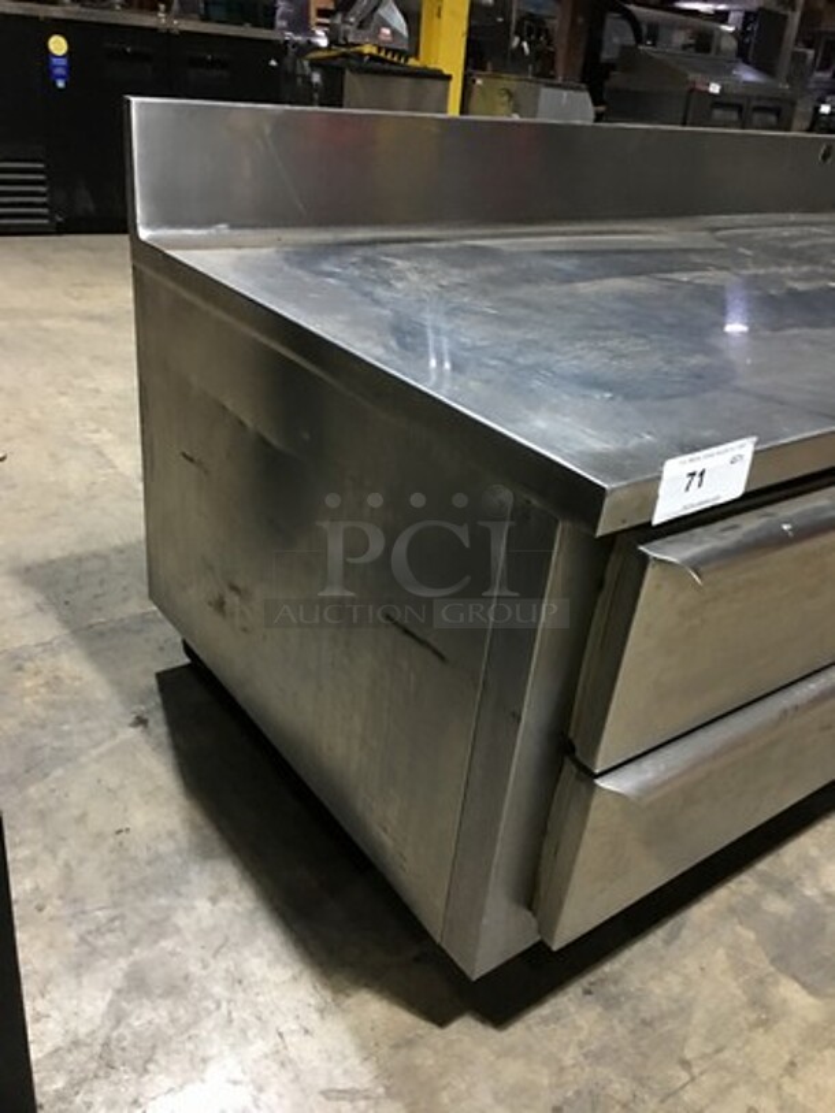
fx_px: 932
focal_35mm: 29
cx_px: 418
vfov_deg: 61.7
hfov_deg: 48.2
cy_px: 556
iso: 64
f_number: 2.2
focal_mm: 4.15
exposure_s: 1/4
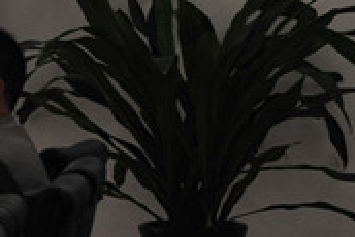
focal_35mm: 325
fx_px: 3207
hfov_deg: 6.1
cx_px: -400
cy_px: -103
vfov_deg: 4.2
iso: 800
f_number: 5.6
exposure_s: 1/125
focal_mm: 70
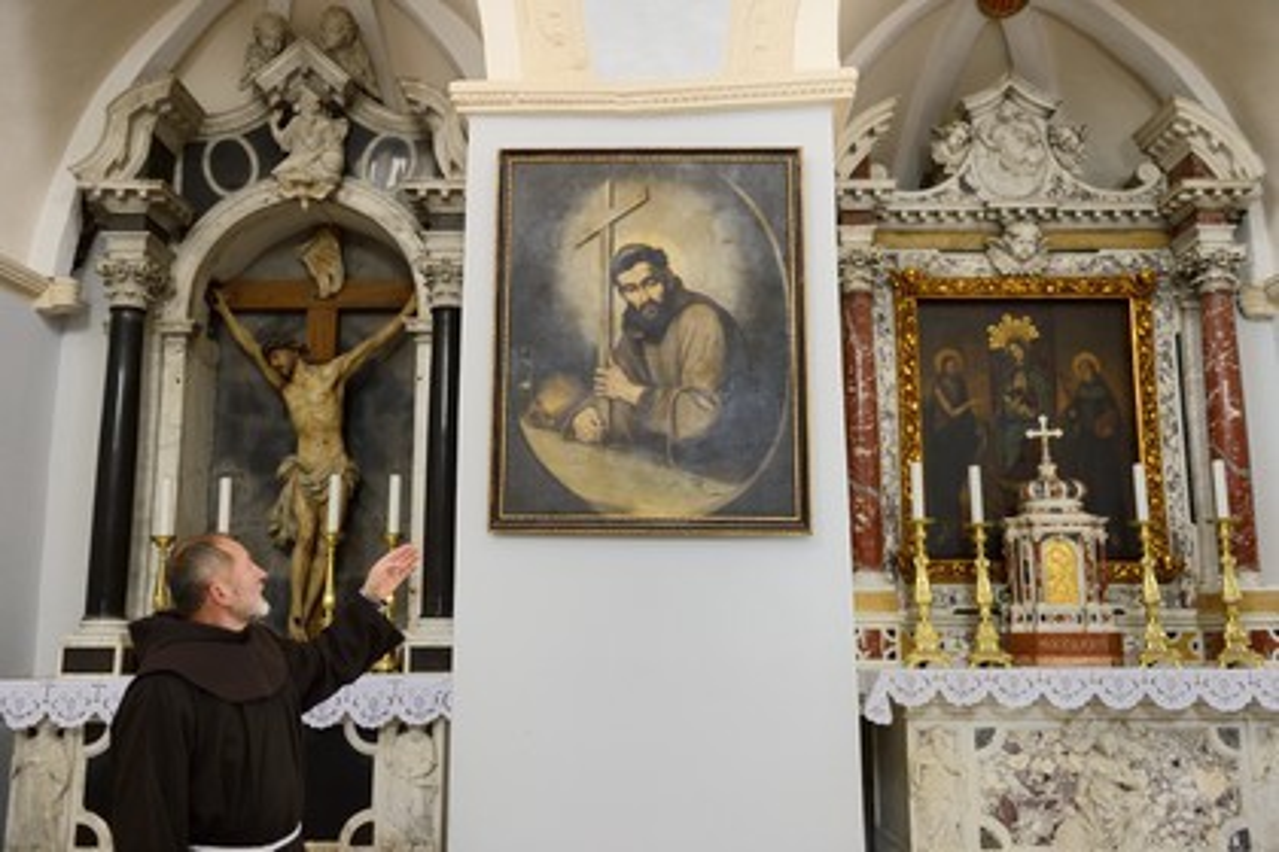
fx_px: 1279
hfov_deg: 53.1
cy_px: 426
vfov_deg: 36.9
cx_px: 640
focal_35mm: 36
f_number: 2.8
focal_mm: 36
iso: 1600
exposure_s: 1/50
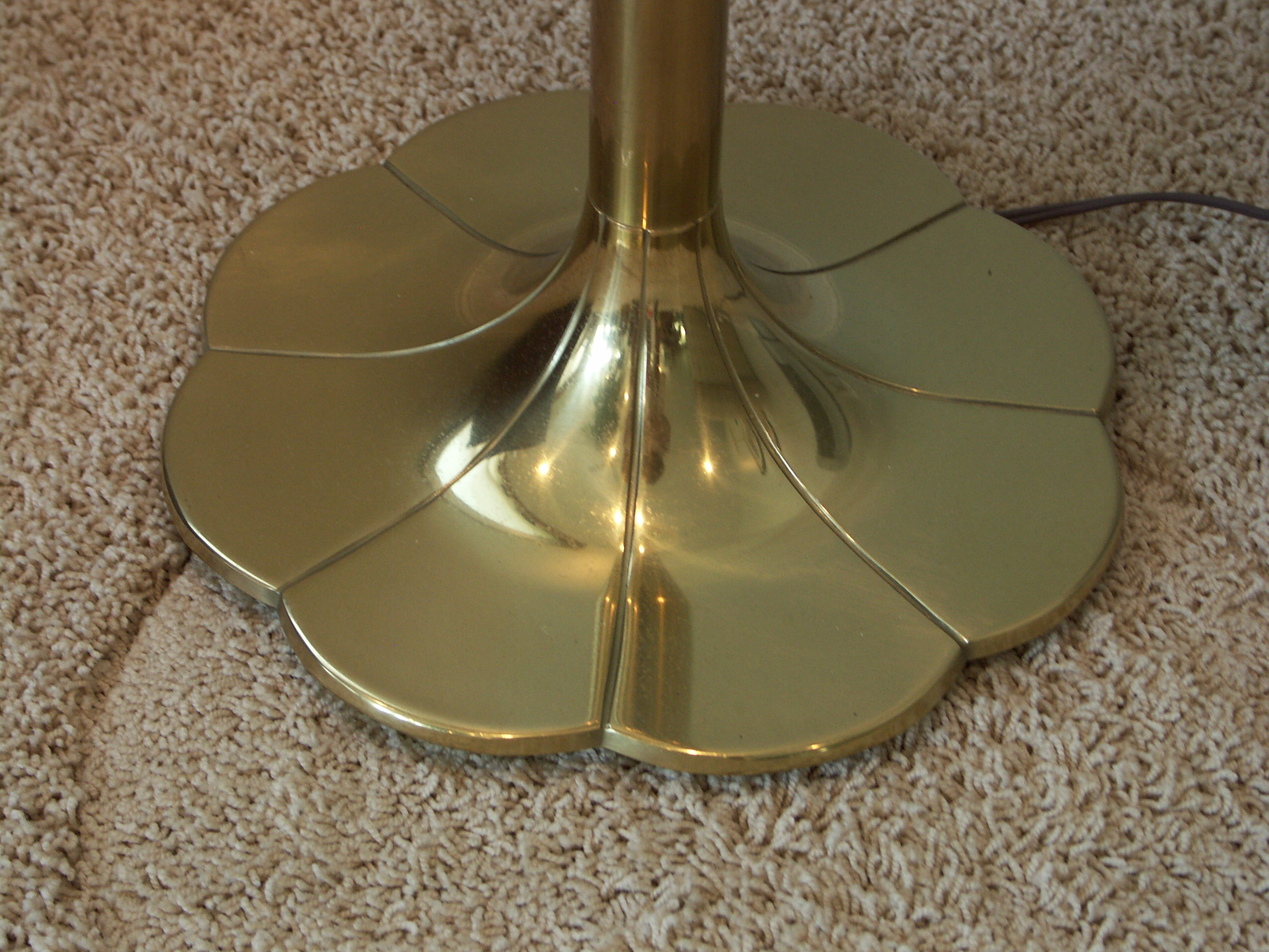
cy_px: 476
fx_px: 2713
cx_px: 634
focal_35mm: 74
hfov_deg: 26.3
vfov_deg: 19.9
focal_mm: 19.07
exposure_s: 1/20
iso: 100
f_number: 3.2
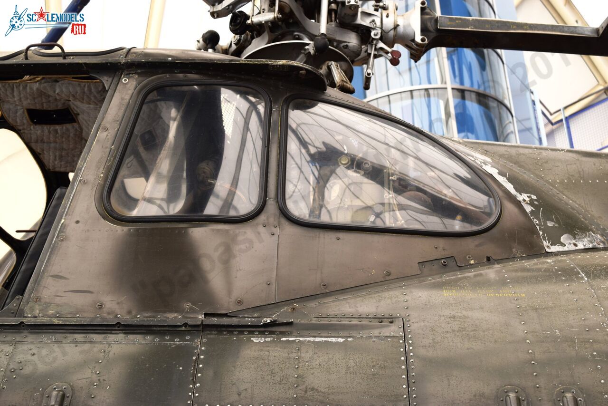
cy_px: 203
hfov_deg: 41.1
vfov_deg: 28.1
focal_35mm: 48
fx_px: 811
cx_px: 304
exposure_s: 1/200
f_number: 7.1
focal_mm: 32
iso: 400
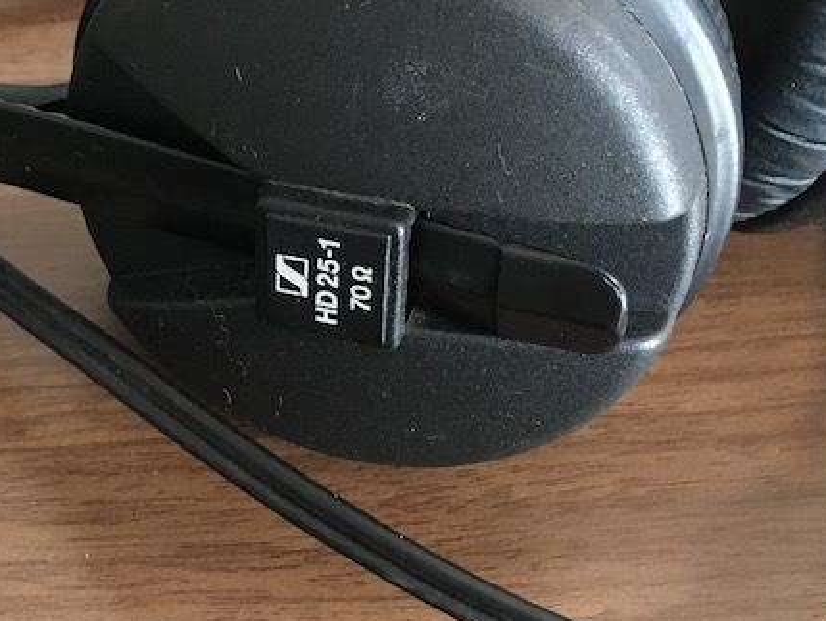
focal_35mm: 69
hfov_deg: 27.9
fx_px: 1647
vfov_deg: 21.1
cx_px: 238
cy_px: 138
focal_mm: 4.15
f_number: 2.2
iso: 200
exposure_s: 1/24
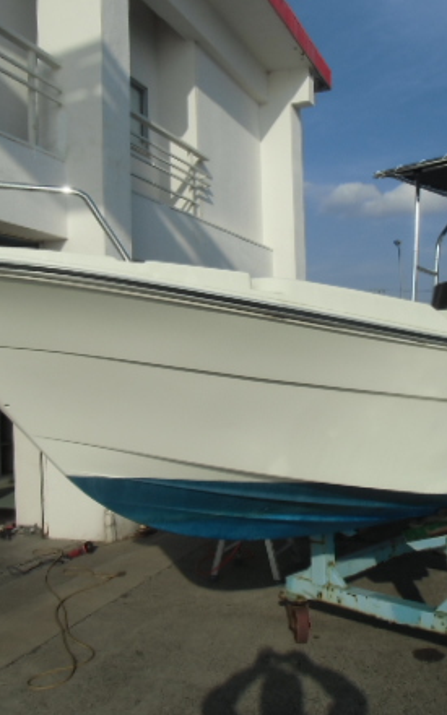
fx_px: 721
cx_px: 260
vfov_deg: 52.7
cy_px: 351
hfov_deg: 34.4
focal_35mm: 37
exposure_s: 1/250
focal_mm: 4.24
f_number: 7.9
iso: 64
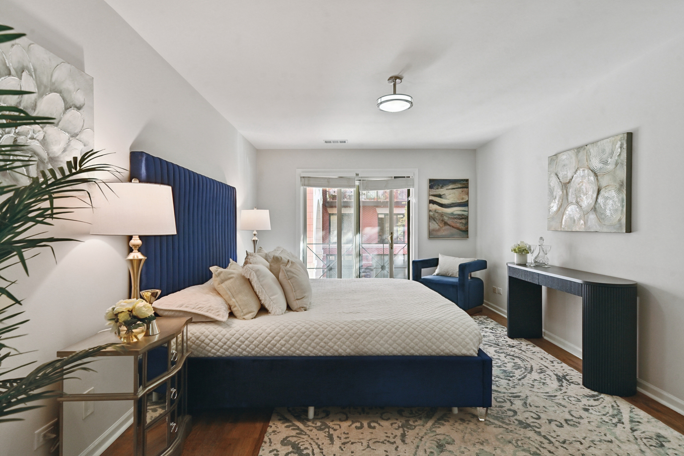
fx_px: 361
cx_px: 342
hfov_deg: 86.9
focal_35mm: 19
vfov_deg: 64.6
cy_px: 228
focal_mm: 19
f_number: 8
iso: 200
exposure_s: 1/40
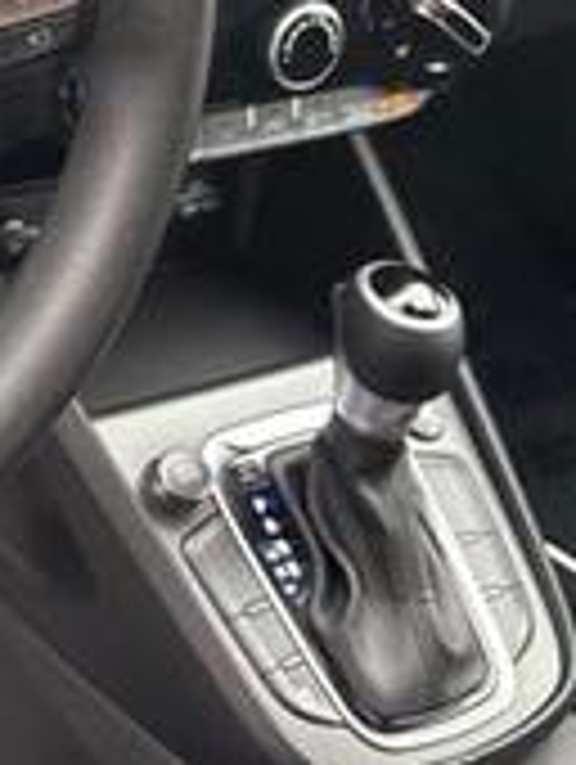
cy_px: 162
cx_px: -248
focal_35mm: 77
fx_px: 1704
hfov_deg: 17.5
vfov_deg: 24.9
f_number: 1.6
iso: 125
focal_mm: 5.96
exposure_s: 1/122
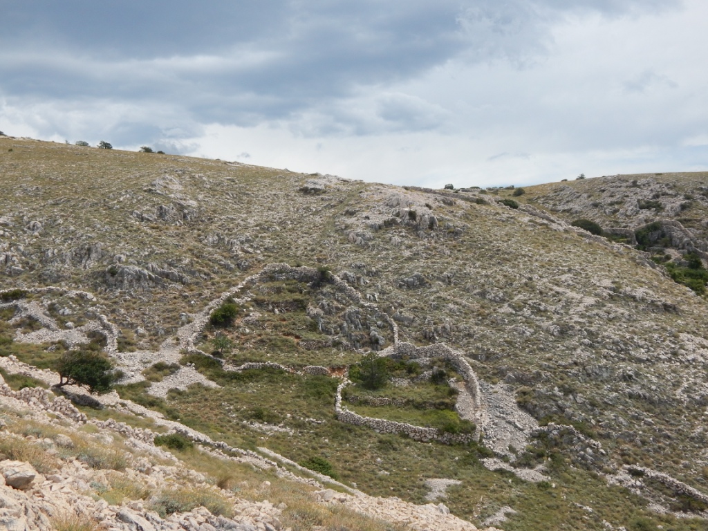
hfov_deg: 54.0
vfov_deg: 41.8
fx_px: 695
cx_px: 354
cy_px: 266
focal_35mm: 34
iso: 125
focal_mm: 6.1
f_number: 6.7
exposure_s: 1/640
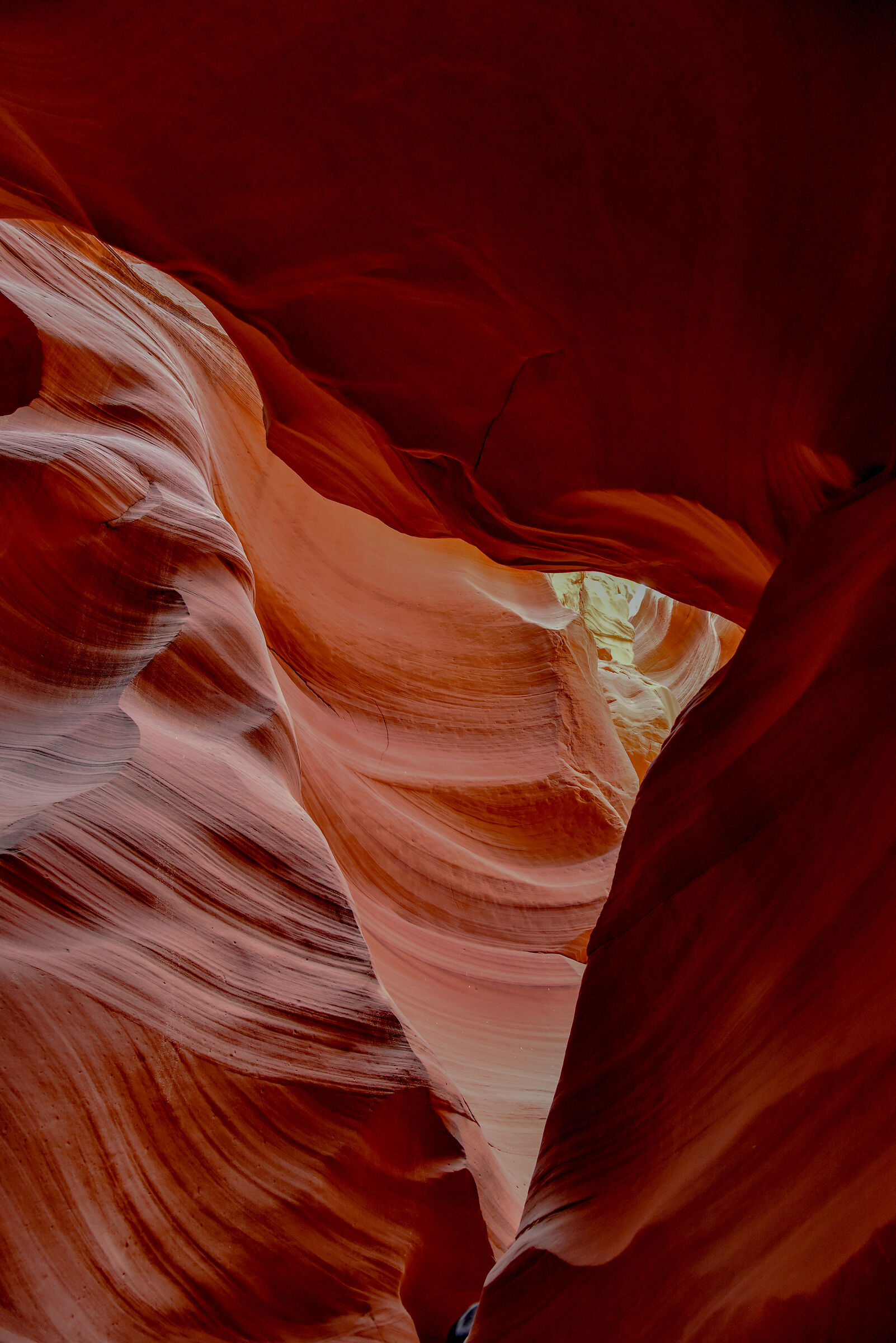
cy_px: 672
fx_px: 895
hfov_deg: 53.2
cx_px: 448
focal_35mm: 24
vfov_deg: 73.7
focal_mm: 24
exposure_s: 1/30
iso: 2000
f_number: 6.3
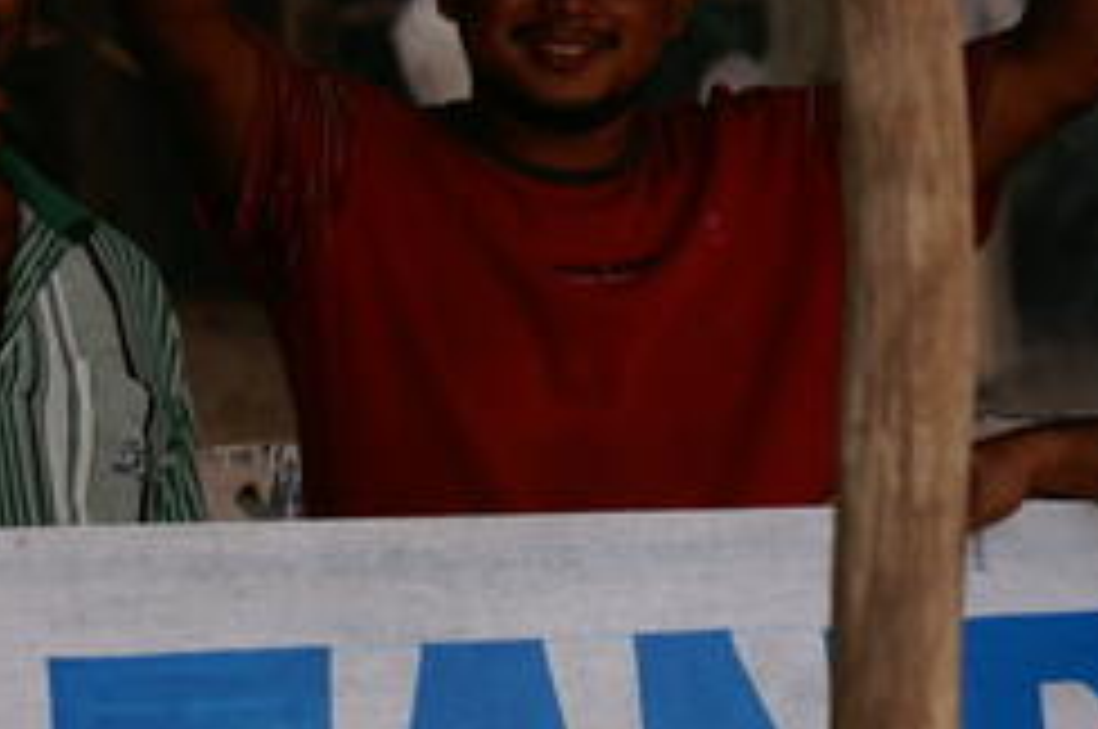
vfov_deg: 3.5
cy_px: 180
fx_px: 12001
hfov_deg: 5.2
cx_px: 734
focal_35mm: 394
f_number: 5.6
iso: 200
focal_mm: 100
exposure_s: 1/60
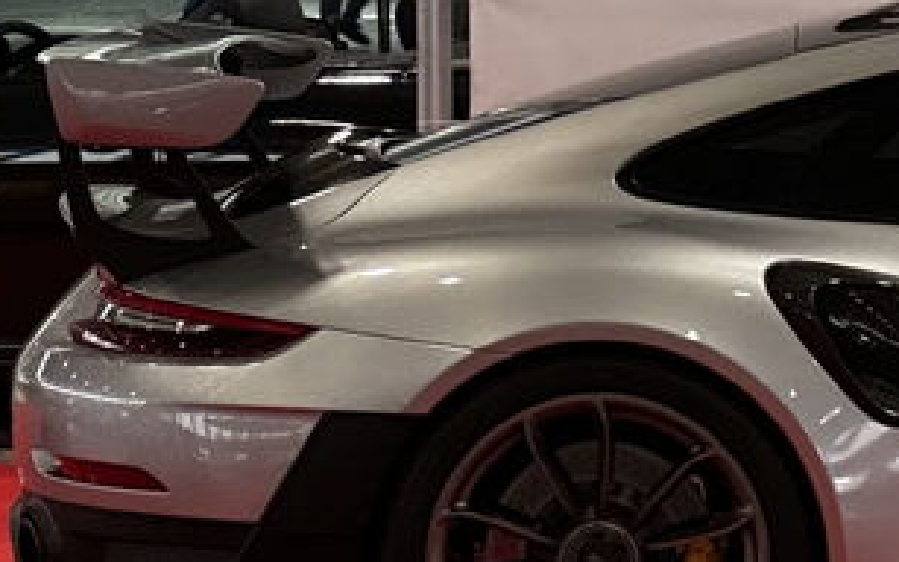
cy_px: 108
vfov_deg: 4.8
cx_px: 1318
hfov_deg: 7.6
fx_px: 6665
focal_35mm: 272
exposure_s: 1/60
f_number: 2.8
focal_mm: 9
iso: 320
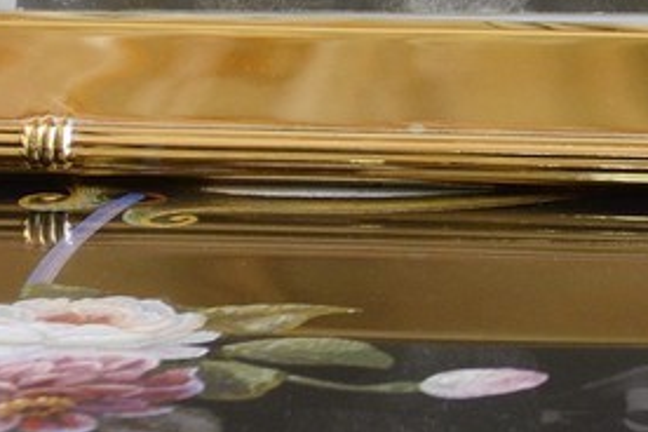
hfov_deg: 4.9
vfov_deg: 3.4
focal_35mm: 406
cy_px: -437
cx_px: 1550
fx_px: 7307
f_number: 6.3
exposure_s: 1/80
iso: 800
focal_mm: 70
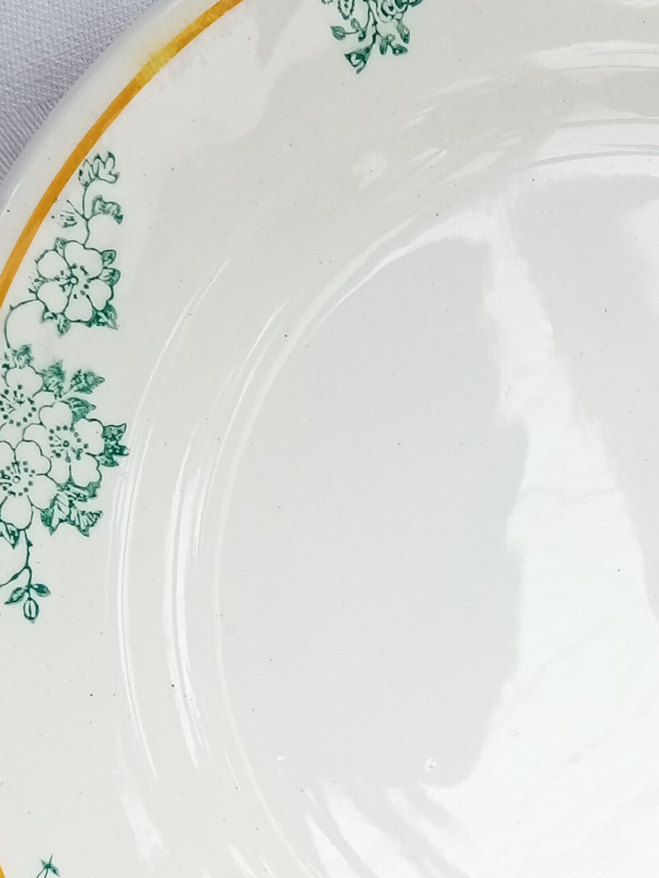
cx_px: 549
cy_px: 733
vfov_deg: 25.4
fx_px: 1903
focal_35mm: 75
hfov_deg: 19.4
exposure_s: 1/370
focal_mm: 3.57
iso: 109
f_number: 1.8
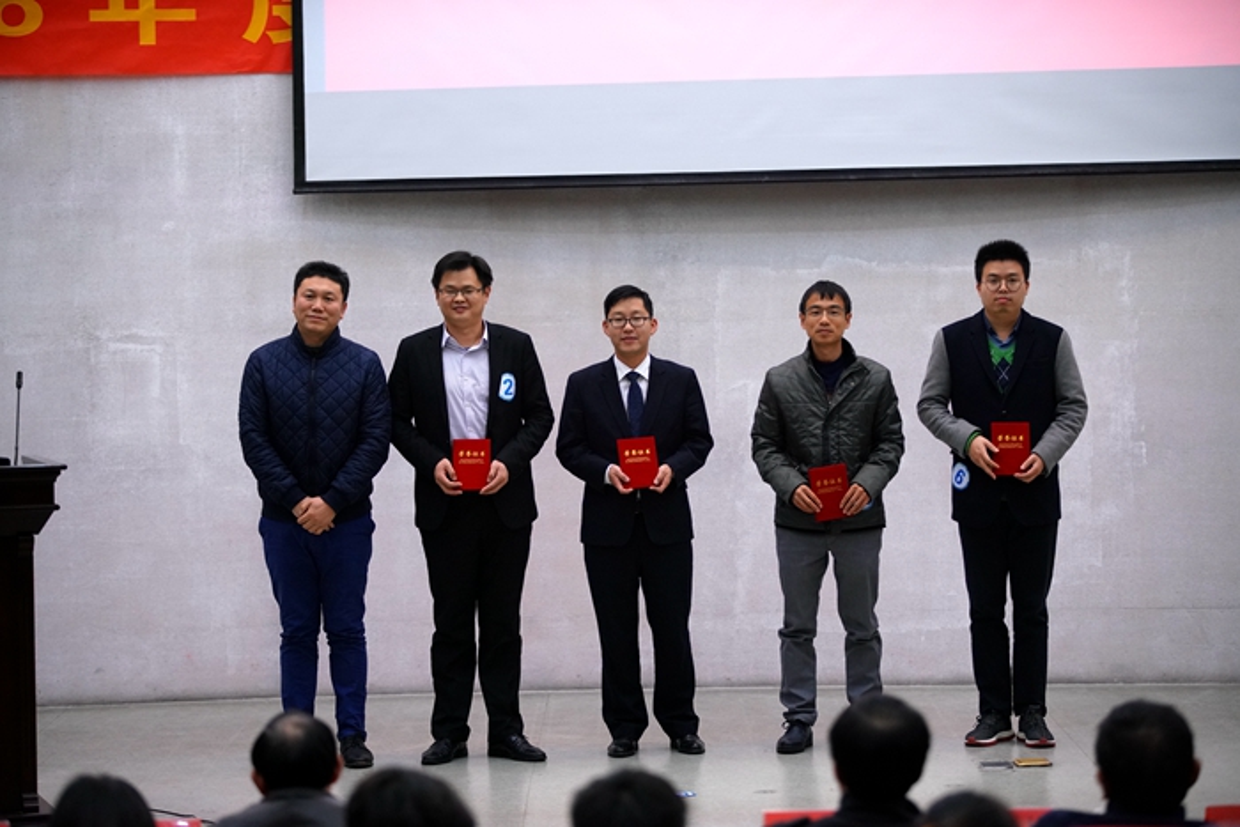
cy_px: 414
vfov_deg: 12.5
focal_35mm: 110
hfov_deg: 18.6
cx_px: 620
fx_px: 3789
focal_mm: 110
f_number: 2.8
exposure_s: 1/200
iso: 2500
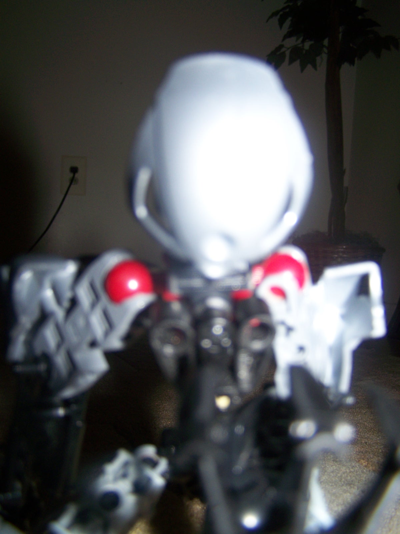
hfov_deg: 37.7
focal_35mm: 38
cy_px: 267
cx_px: 200
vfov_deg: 49.0
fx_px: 585
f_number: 2.8
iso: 80
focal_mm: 6.3
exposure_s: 1/80
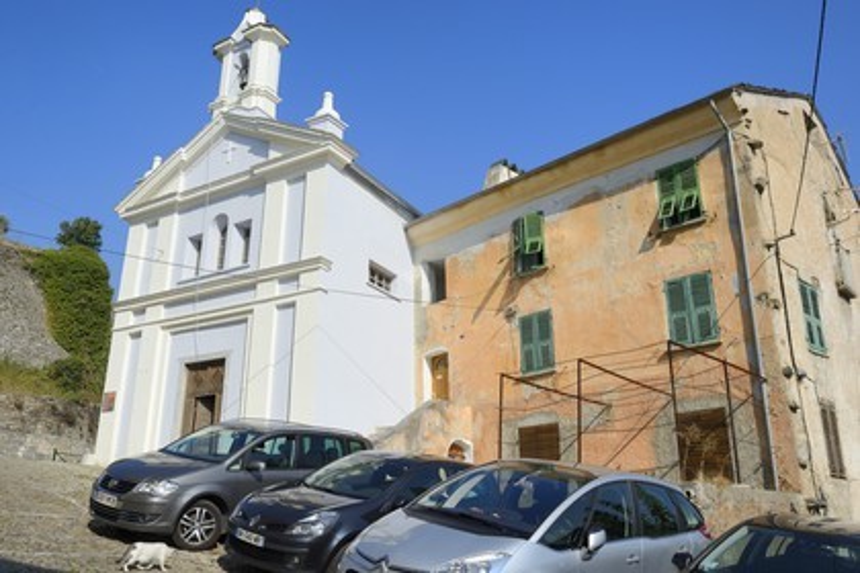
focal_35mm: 31
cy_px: 286
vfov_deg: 42.3
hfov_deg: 60.3
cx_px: 430
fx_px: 740
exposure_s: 1/200
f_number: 14
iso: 200
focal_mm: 31
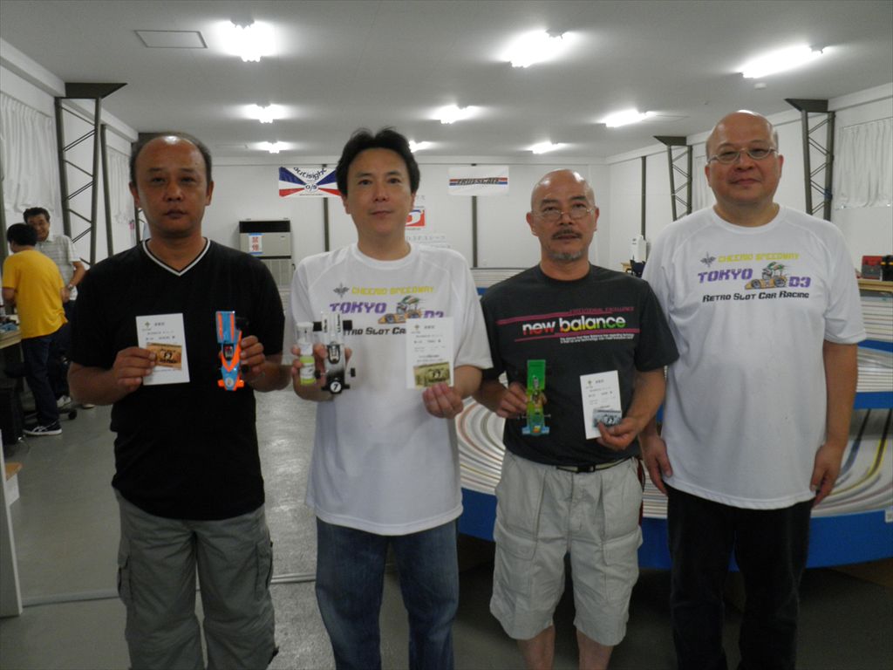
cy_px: 335
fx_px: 722
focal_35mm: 28
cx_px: 446
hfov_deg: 63.4
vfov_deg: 49.7
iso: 200
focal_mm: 5
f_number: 3.2
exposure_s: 1/30
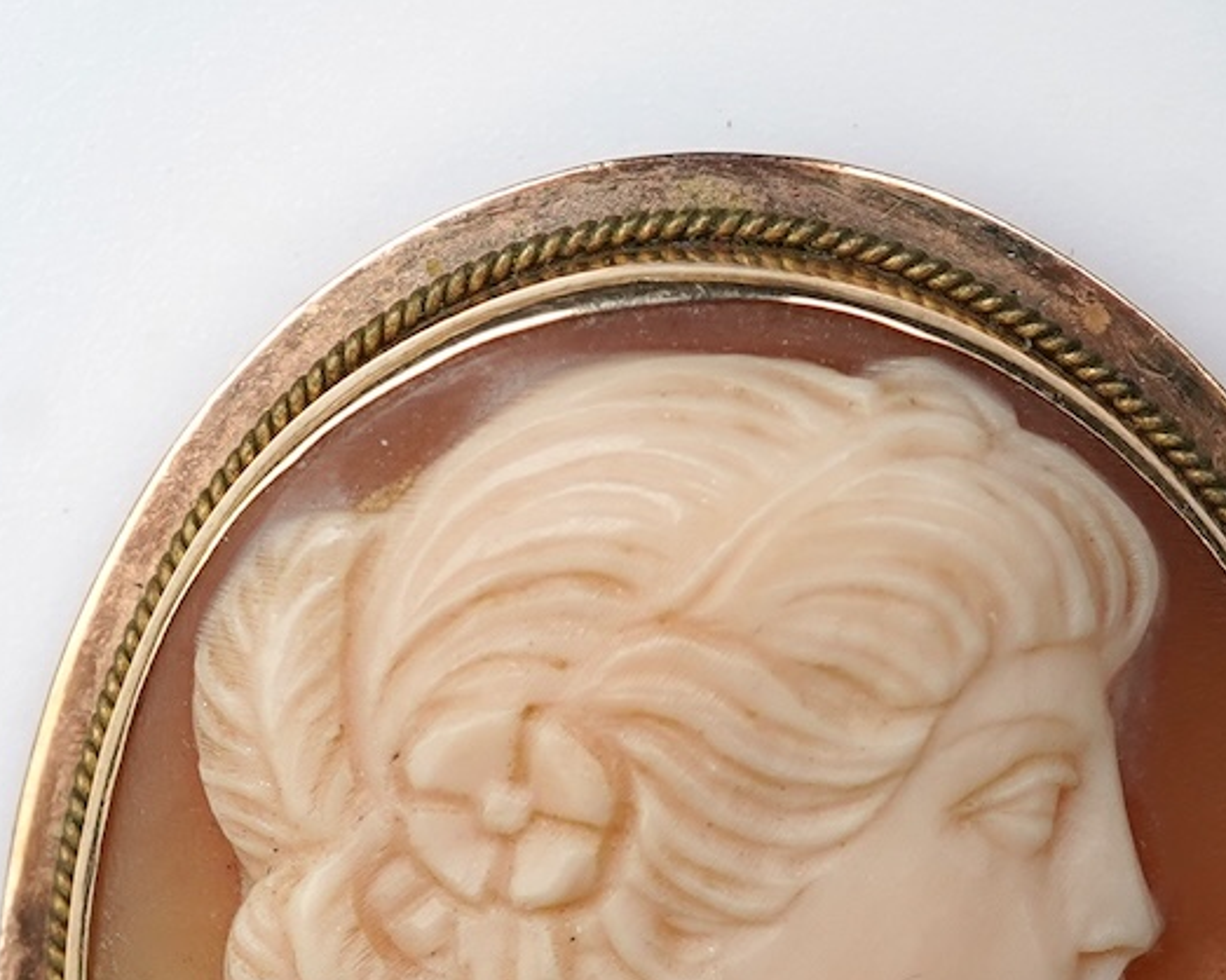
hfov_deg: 12.1
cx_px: 396
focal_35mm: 159
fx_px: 5767
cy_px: 1046
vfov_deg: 9.6
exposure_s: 1/125
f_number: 18
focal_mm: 30
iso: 500
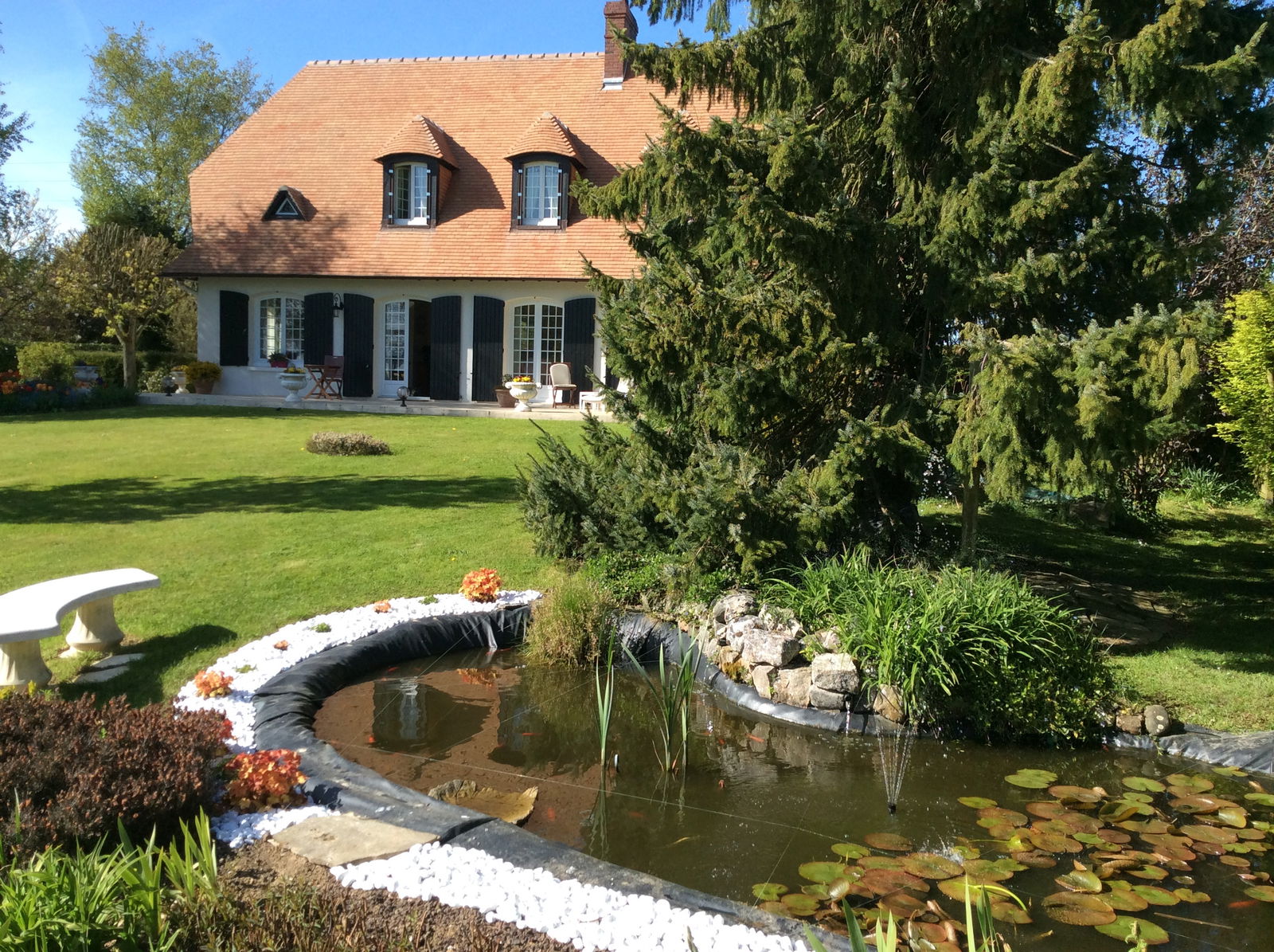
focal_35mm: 32
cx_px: 637
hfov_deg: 56.9
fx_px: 1176
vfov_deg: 44.1
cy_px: 476
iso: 32
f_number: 2.4
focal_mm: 3.3
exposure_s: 1/733
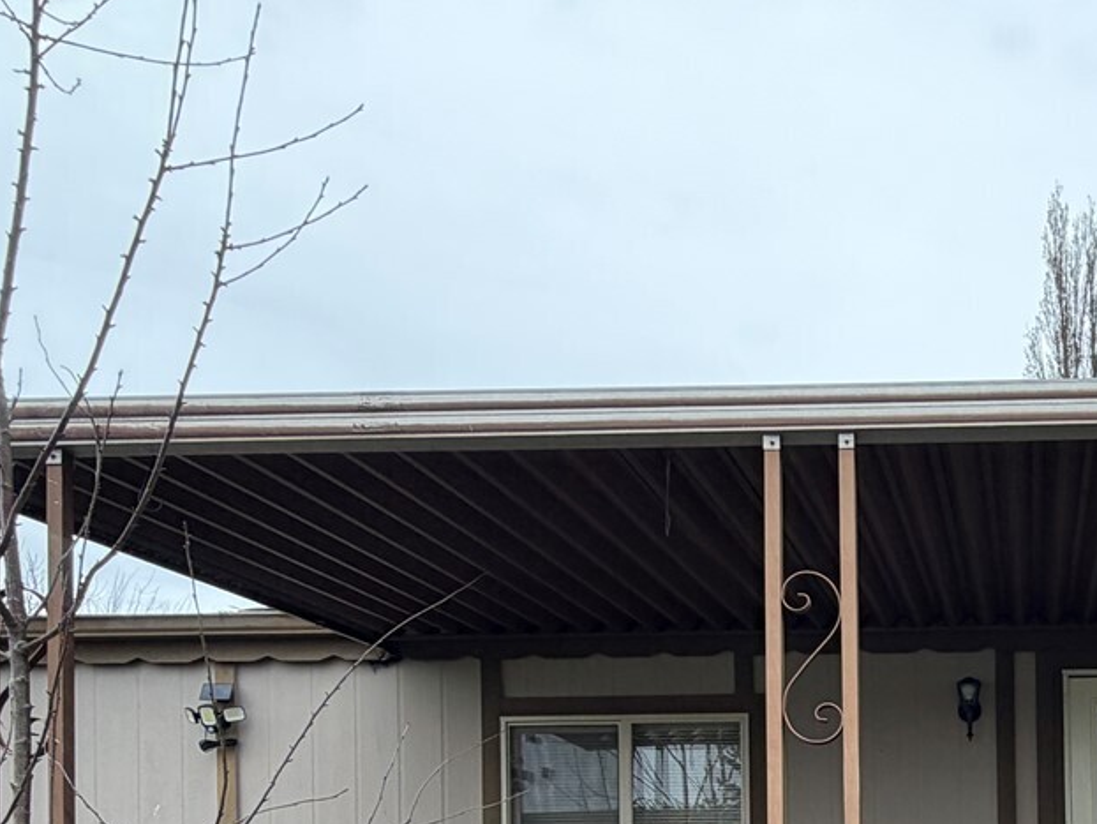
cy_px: 918
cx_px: 1035
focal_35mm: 36
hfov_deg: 45.3
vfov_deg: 34.1
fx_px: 1141
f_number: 2.2
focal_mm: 2.22
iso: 40
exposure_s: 1/233
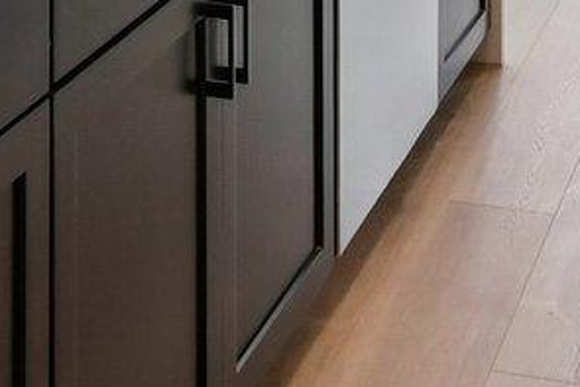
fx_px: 1676
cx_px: 374
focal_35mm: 104
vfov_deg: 10.6
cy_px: -641
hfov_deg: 19.6
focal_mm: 10
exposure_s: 1/250
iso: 400
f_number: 5.6
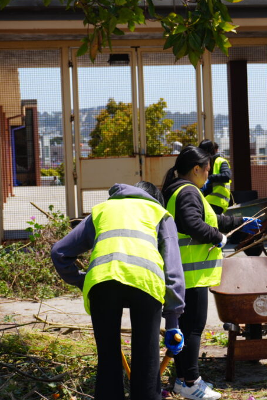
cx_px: 235
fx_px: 1031
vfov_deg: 22.0
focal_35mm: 93
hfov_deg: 14.6
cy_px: 200
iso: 100
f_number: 5.6
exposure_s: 1/400
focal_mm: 41
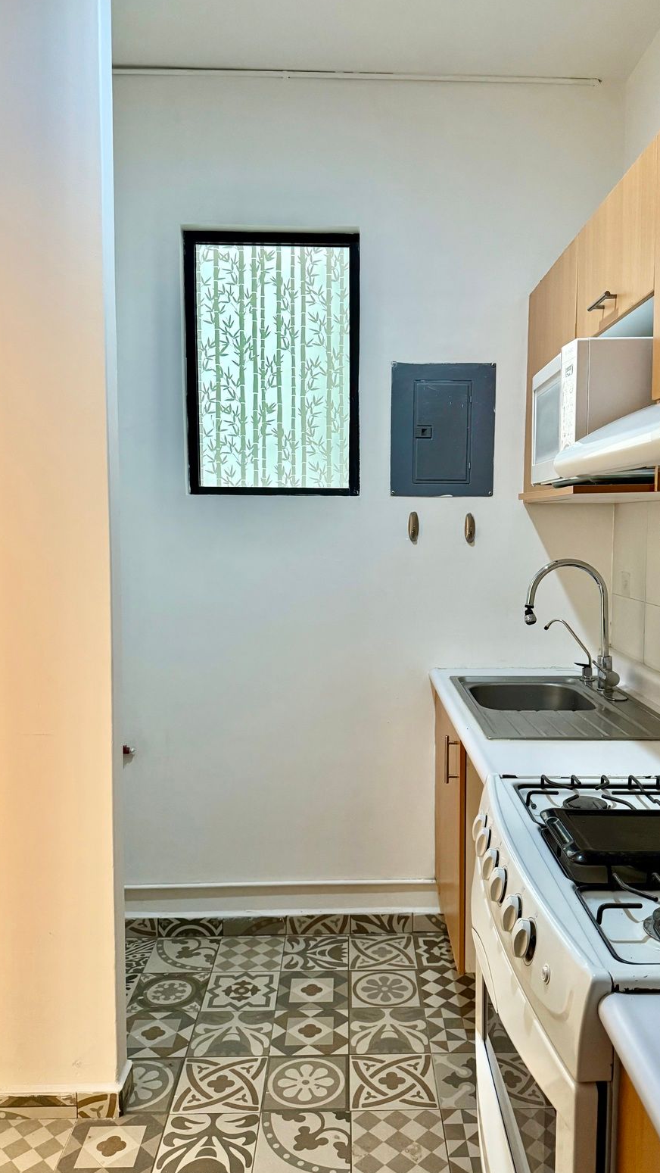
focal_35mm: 27
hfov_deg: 42.8
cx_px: 375
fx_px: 840
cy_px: 584
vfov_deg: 69.8
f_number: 1.78
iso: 400
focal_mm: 6.76
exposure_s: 1/60
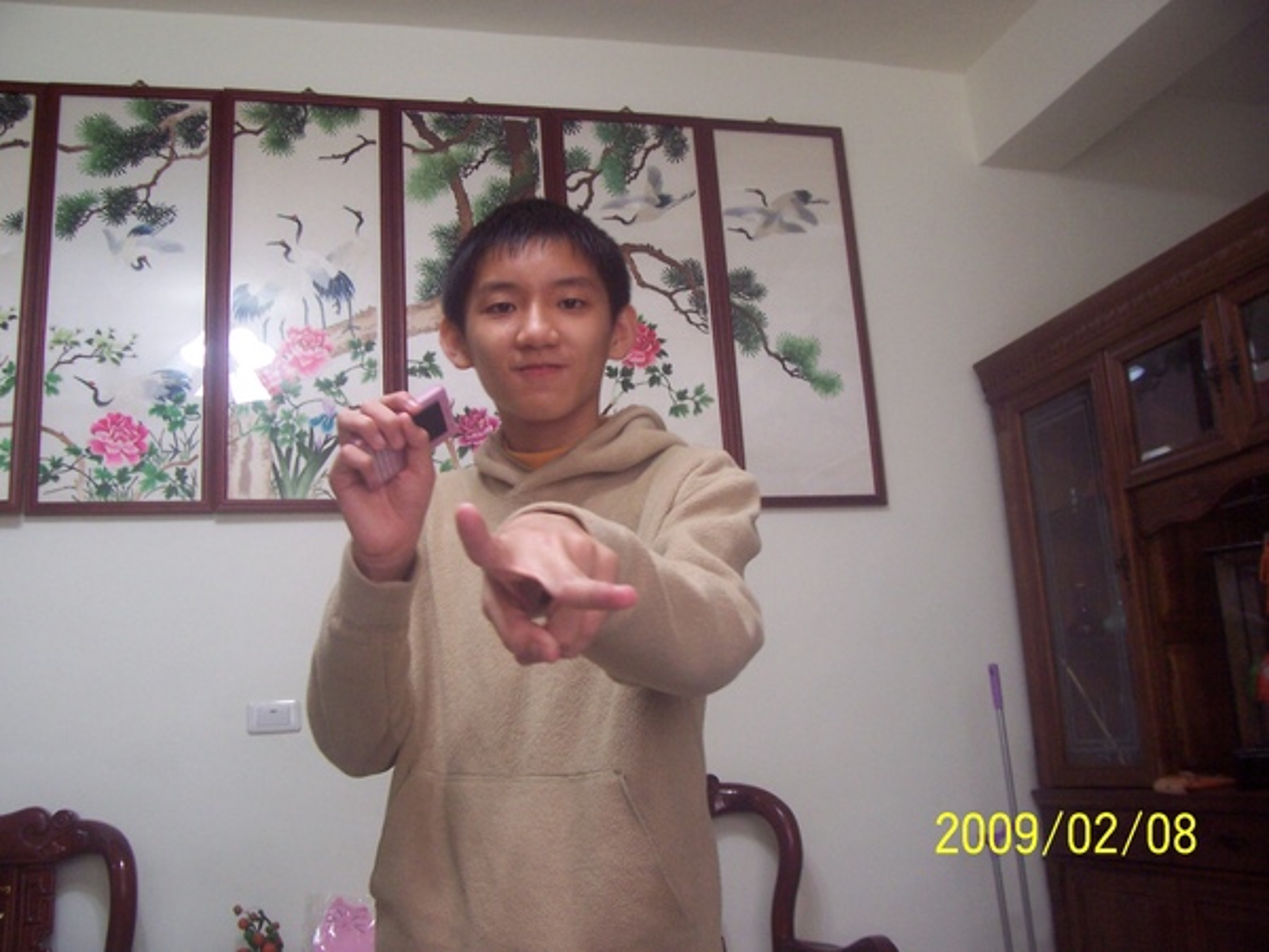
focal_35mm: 34
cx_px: 634
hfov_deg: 54.0
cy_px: 476
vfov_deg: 41.8
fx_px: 1246
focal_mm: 5.6
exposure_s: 1/20
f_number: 2.7
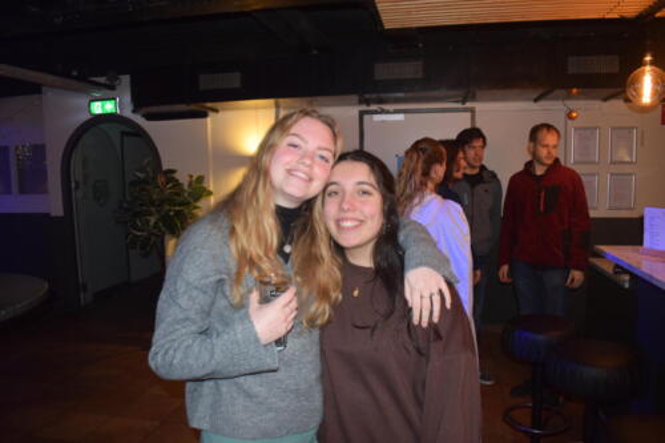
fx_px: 499
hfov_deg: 67.4
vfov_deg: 47.9
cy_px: 222
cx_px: 332
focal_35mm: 27
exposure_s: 1/60
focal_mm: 18
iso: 1600
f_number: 4.5
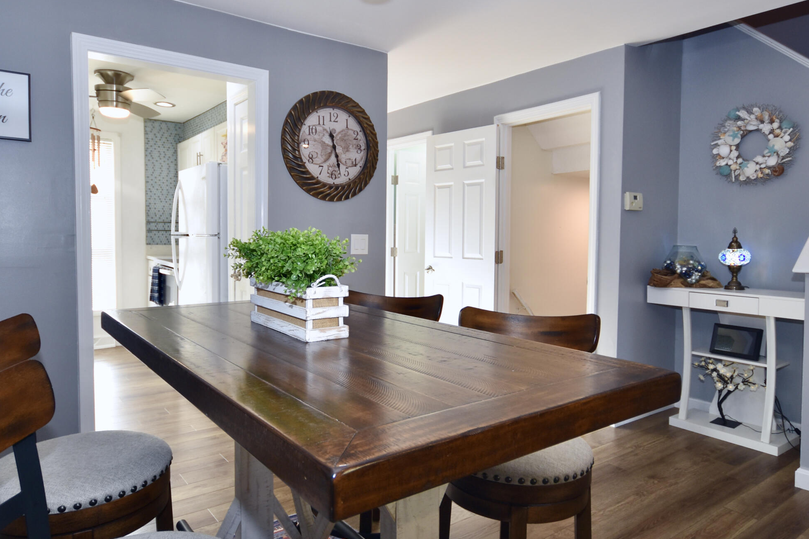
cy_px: 253
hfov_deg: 76.1
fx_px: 517
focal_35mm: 23
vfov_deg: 55.1
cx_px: 407
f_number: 4
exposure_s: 1/60
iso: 220
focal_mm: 10
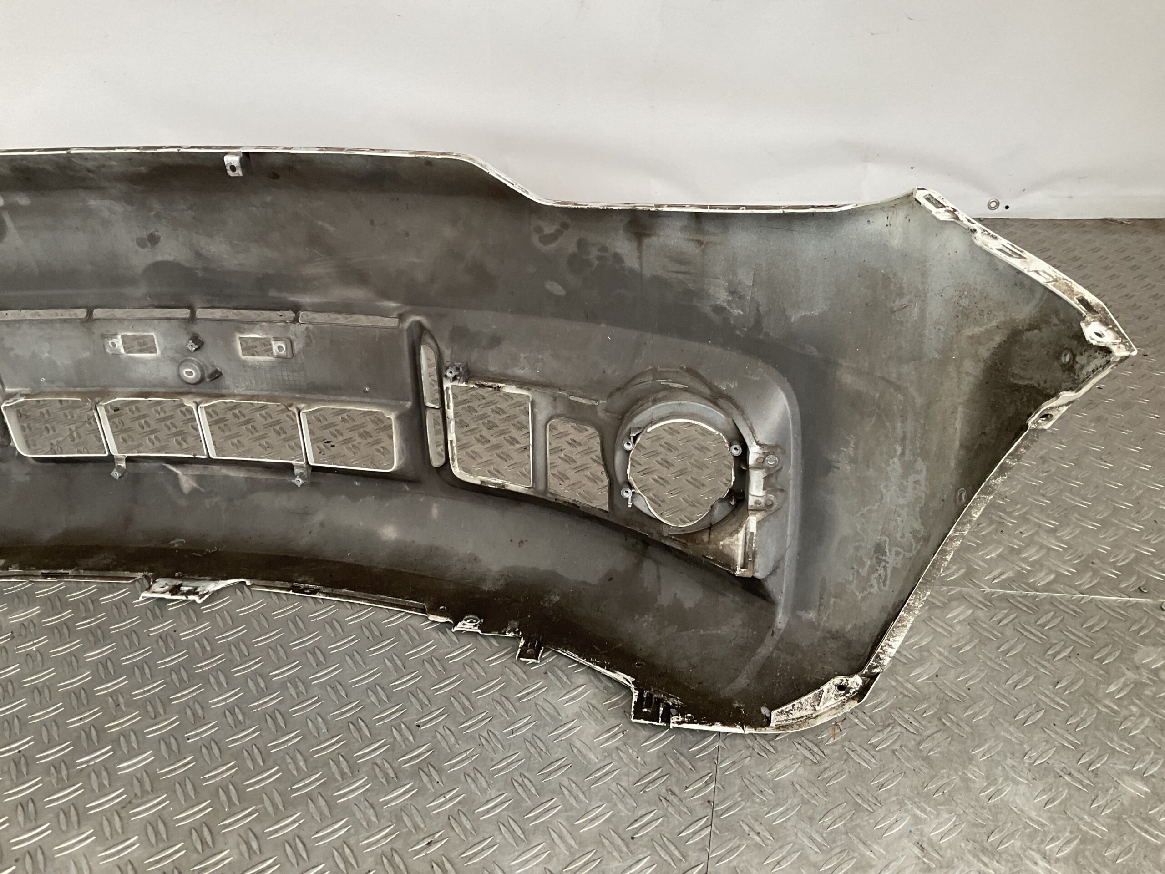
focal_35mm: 29
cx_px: 582
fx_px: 976
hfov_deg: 61.7
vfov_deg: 48.2
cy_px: 437
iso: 80
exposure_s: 1/50
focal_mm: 3
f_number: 1.8
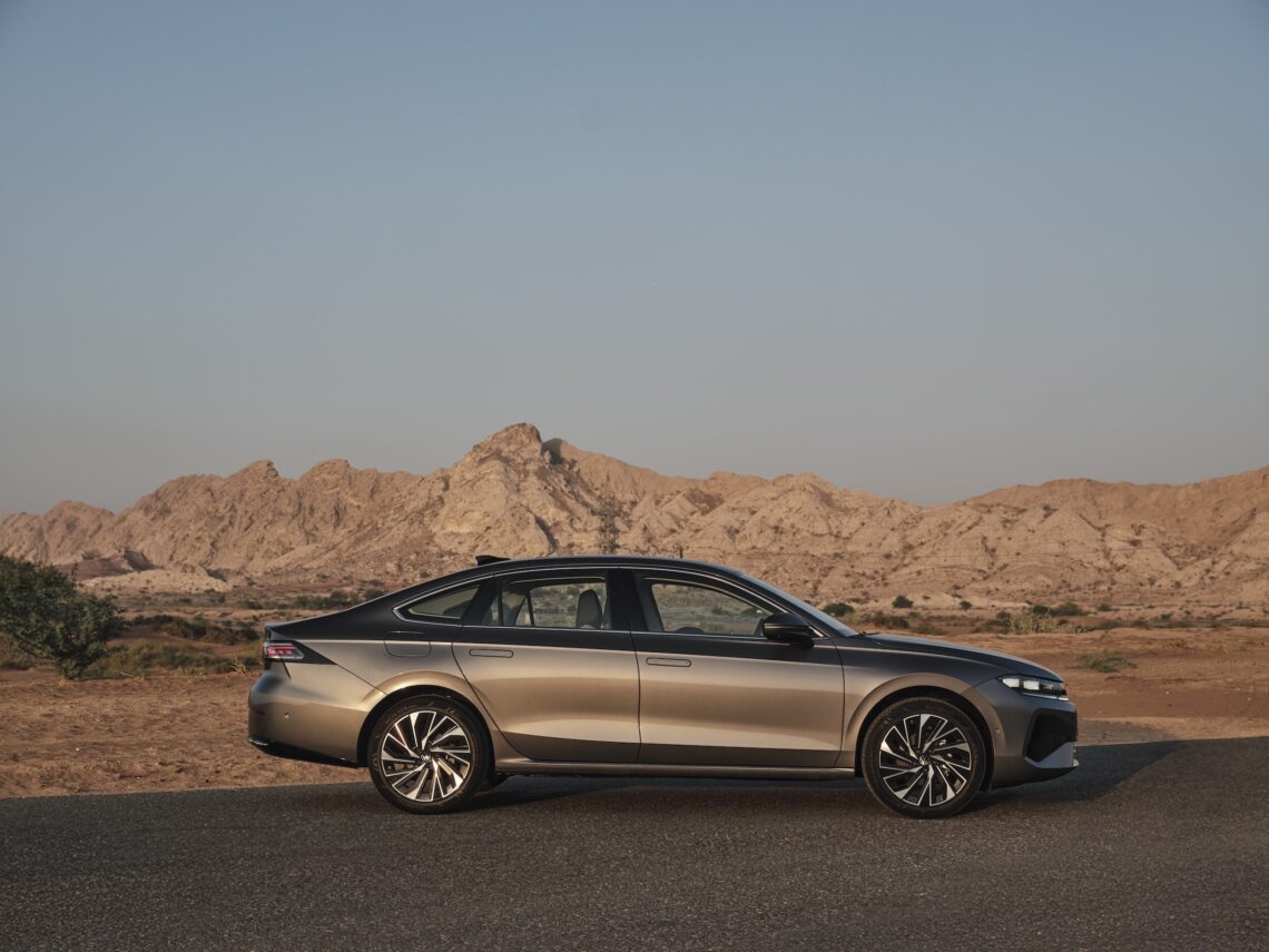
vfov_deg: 28.6
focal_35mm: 51
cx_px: 634
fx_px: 1870
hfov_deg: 37.5
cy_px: 476
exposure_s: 1/220
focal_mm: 64
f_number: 8
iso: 200
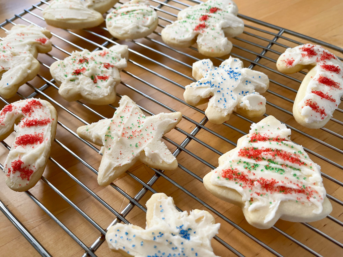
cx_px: 172
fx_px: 258
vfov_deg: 53.1
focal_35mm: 26
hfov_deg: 67.3
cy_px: 128
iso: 50
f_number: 1.6
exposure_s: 1/120
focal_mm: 5.1
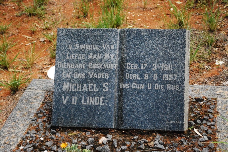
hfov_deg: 24.6
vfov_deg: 16.6
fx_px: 523
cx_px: 114
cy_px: 76
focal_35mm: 82
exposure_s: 1/2000
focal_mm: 55
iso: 1600
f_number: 5.6
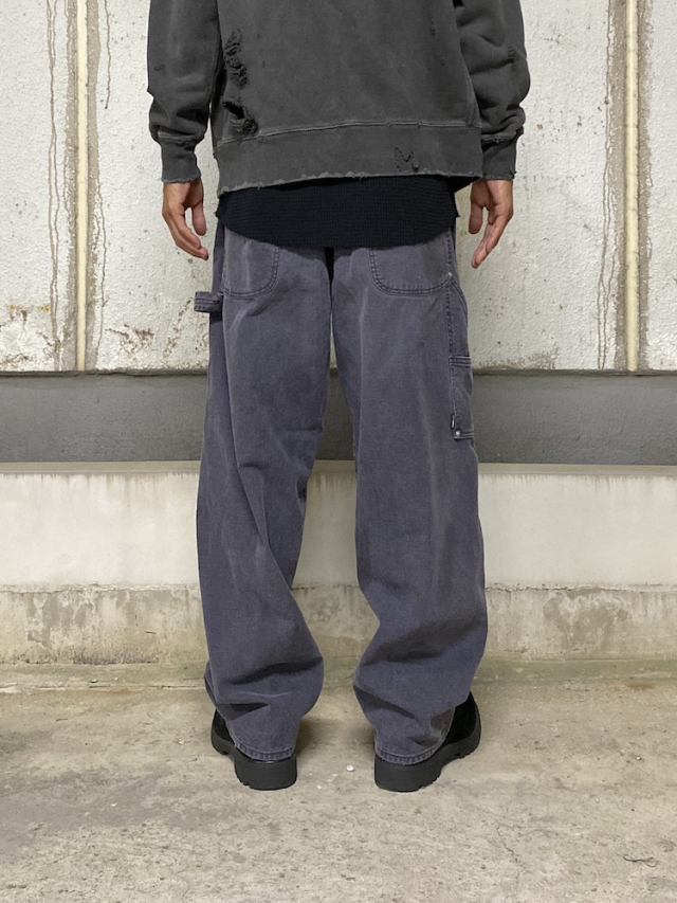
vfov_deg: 67.3
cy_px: 452
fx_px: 678
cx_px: 338
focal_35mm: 26
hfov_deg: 53.1
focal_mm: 4.25
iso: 500
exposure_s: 1/25
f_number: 1.8
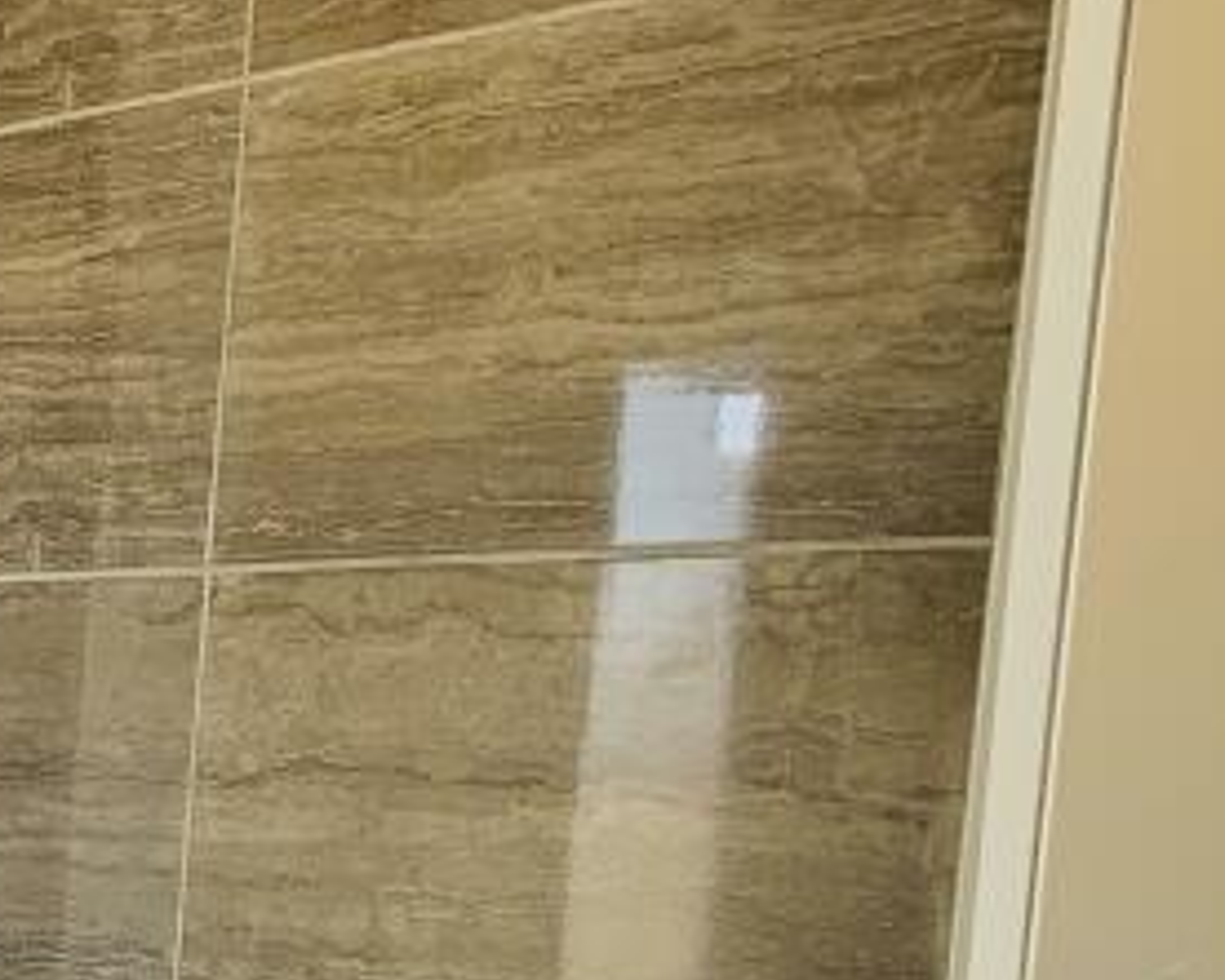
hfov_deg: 18.9
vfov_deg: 15.3
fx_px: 3409
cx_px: -351
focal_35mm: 94
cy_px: 1388
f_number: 1.8
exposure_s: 1/50
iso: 64
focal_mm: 4.25
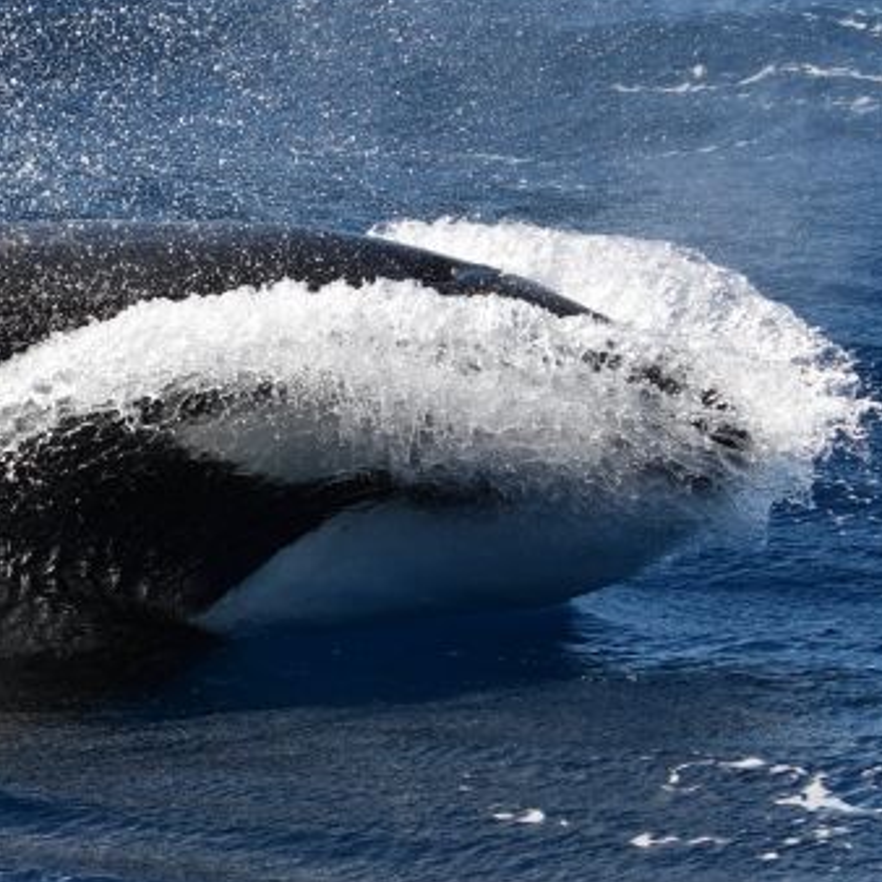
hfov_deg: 7.2
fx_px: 6947
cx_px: -128
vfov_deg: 7.3
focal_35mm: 241
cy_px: 291
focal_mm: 80
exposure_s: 1/1600
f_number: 7.1
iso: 400
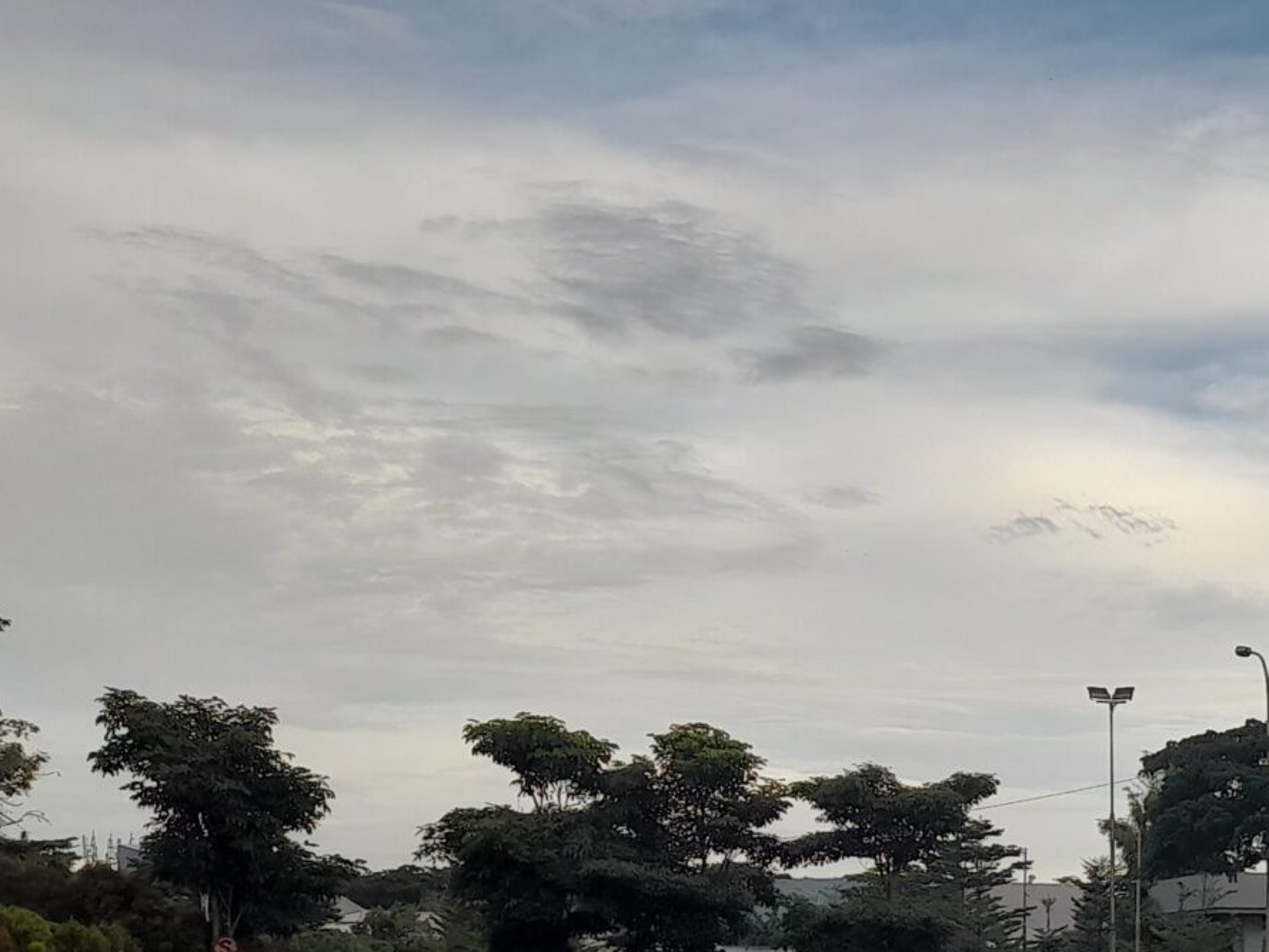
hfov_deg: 23.7
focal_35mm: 72
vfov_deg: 19.9
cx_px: 1672
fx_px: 2640
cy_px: 936
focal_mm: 4.6
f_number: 2
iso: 20
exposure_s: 1/187
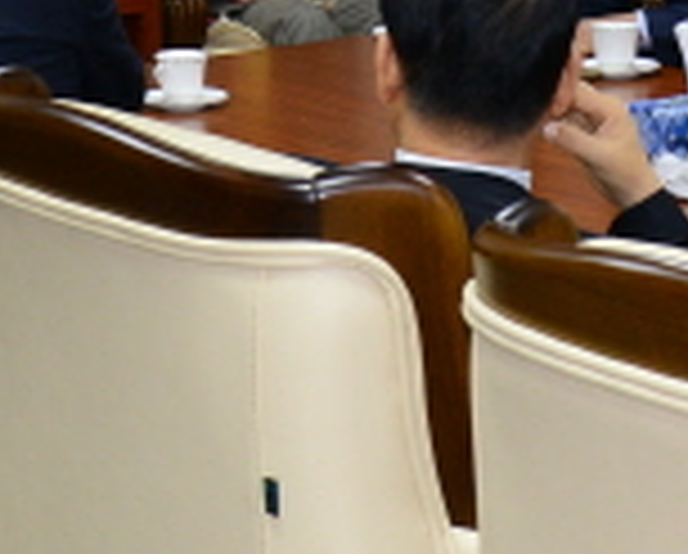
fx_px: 3407
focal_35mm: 167
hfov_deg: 11.5
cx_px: 445
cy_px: -198
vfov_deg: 9.1
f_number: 7.1
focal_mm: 26
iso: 1000
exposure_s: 1/60
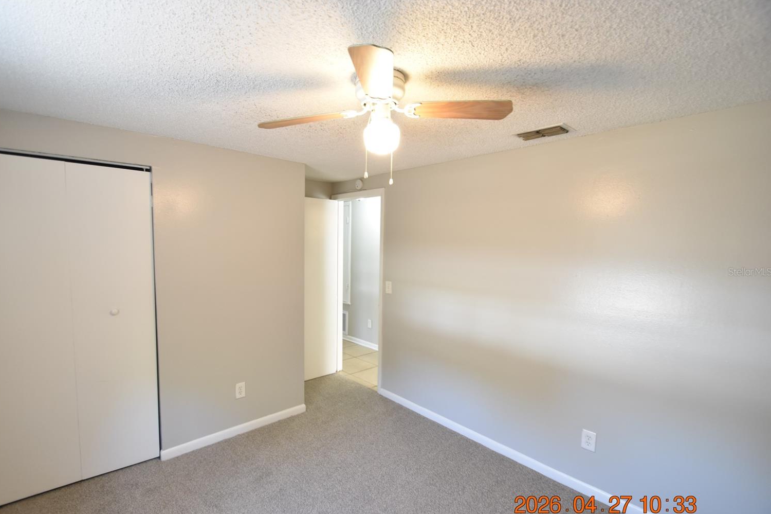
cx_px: 363
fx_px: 343
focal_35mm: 16
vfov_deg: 73.6
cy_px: 272
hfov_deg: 96.6
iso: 800
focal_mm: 10
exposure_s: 1/20
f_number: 3.5
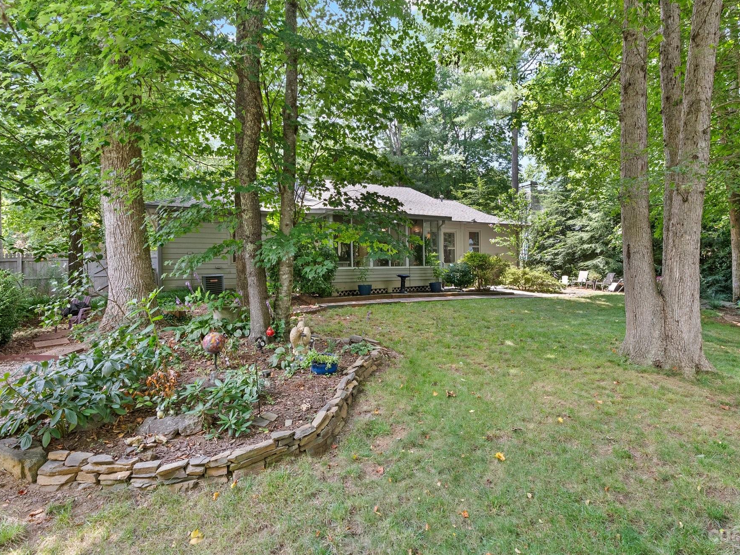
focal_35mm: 18
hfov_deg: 87.6
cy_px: 267
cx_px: 401
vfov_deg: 71.6
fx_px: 385
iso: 800
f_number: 6.3
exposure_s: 1/40
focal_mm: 16
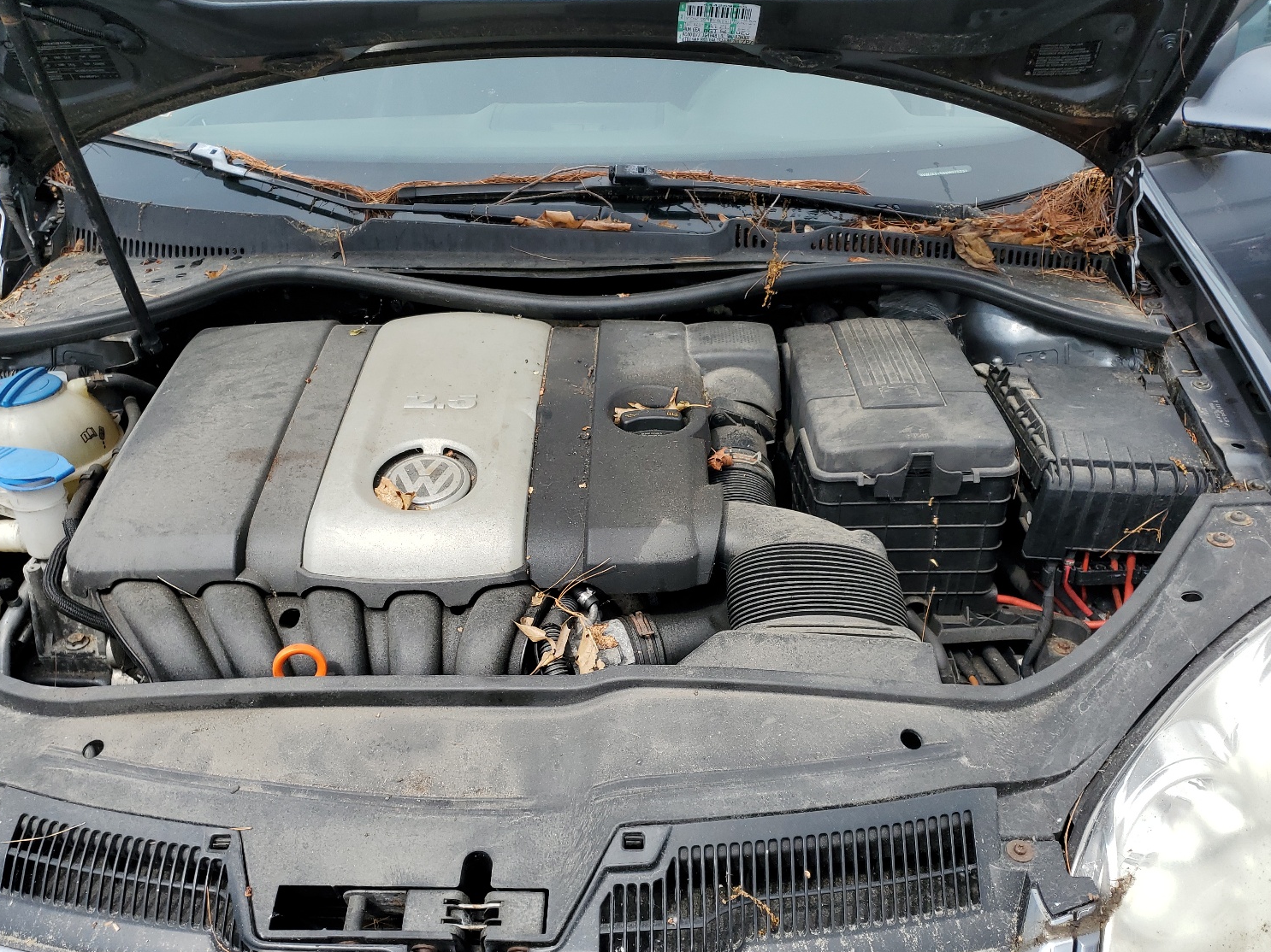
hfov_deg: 63.4
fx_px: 1028
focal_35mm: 28
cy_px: 503
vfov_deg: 49.7
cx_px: 620
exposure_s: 1/2000
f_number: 1.5
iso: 50
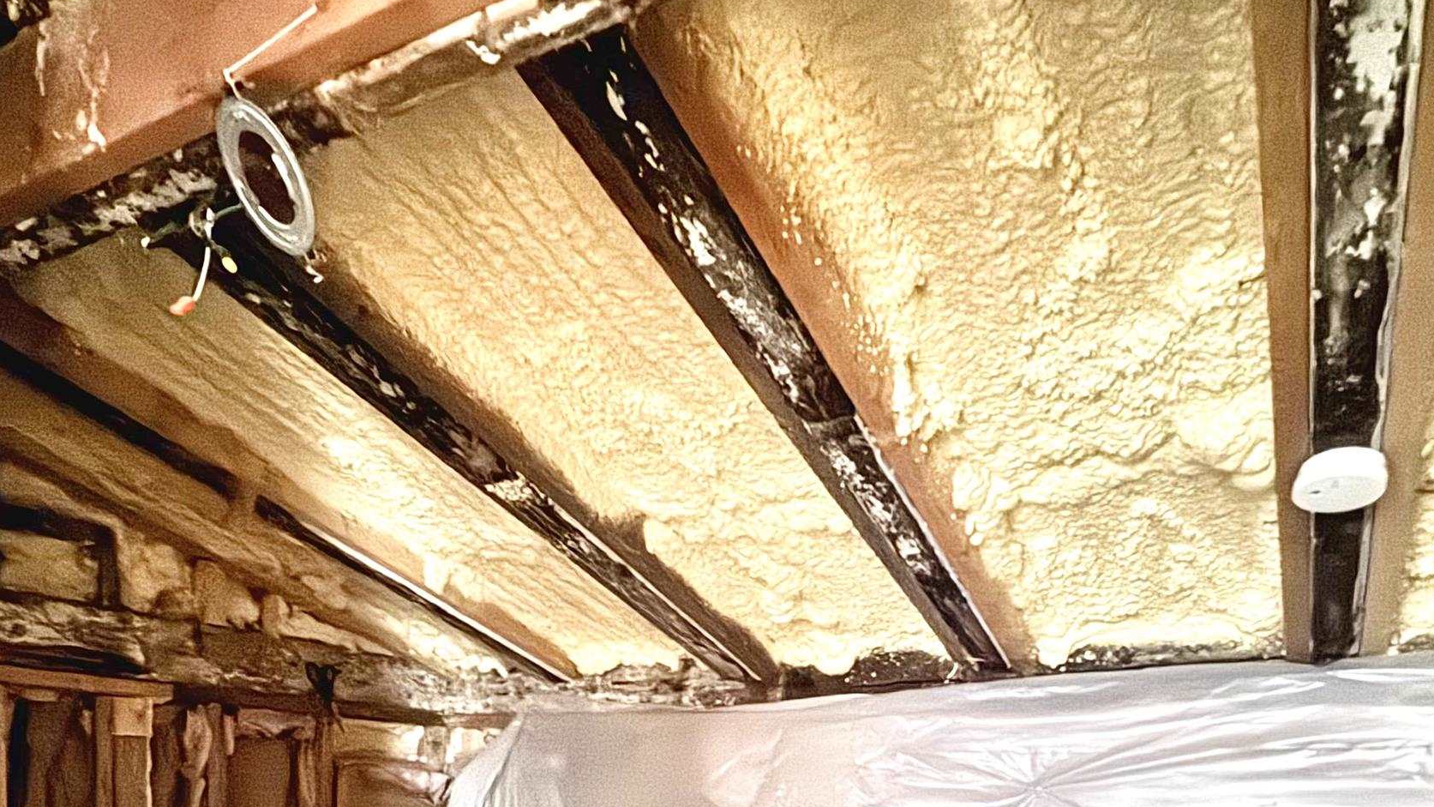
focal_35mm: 28
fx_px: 1065
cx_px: 575
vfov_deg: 33.8
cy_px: 961
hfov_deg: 67.3
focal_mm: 2.22
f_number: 2.2
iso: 2000
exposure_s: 1/4
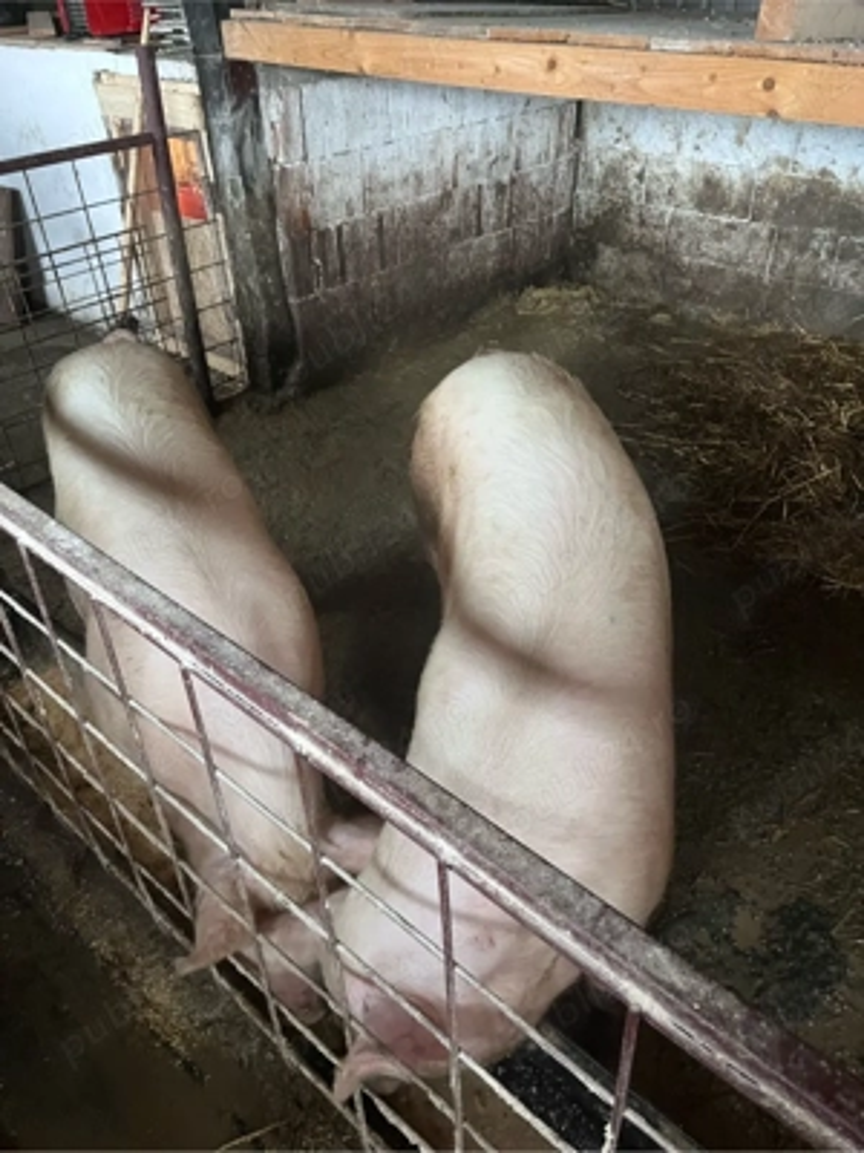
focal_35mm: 26
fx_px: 865
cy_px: 576
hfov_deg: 53.1
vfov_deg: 67.3
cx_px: 432
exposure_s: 1/40
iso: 640
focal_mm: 5.1
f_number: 1.6
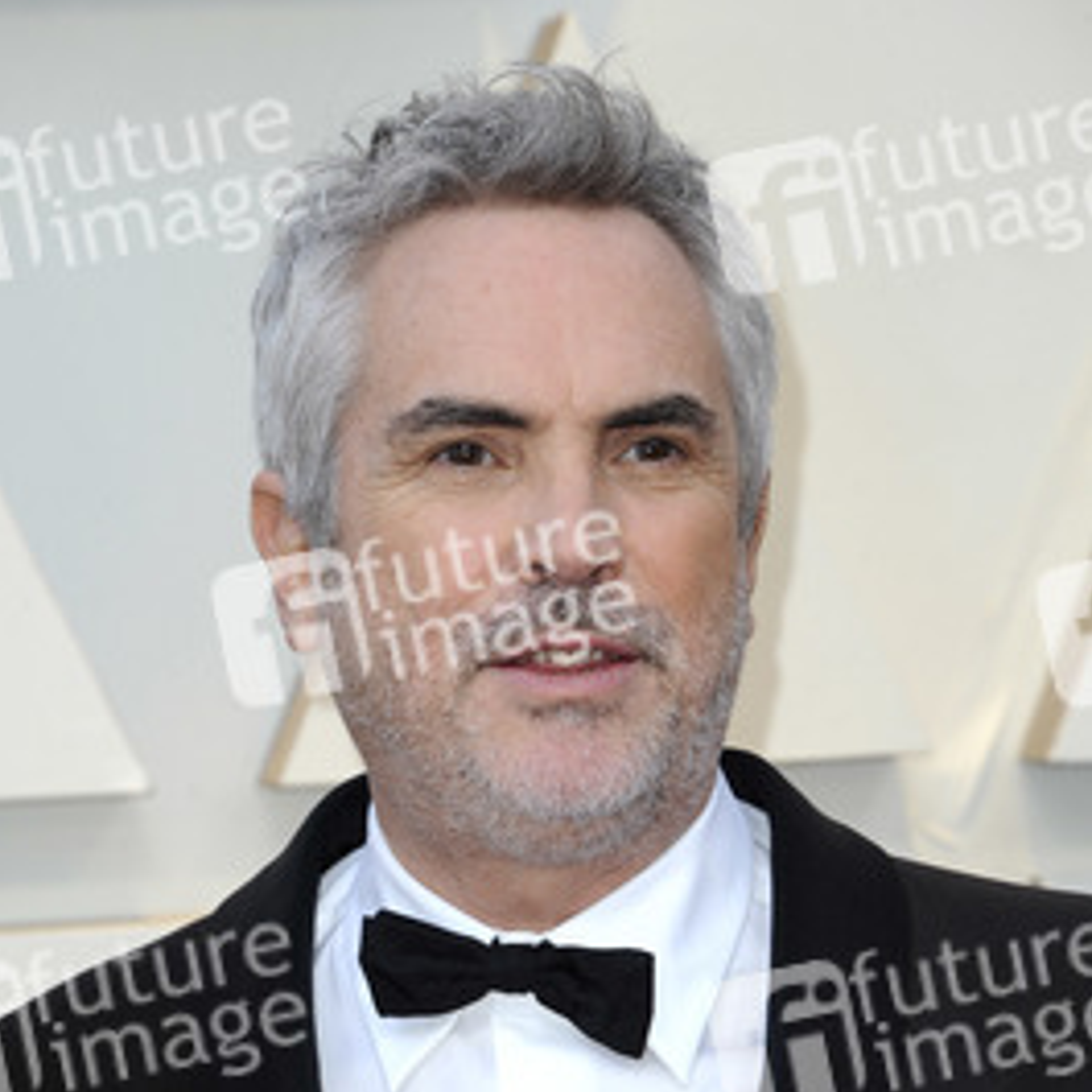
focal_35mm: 385
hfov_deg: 4.6
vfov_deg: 4.5
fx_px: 13741
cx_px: 546
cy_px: 816
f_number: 8
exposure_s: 1/250
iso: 800
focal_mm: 300
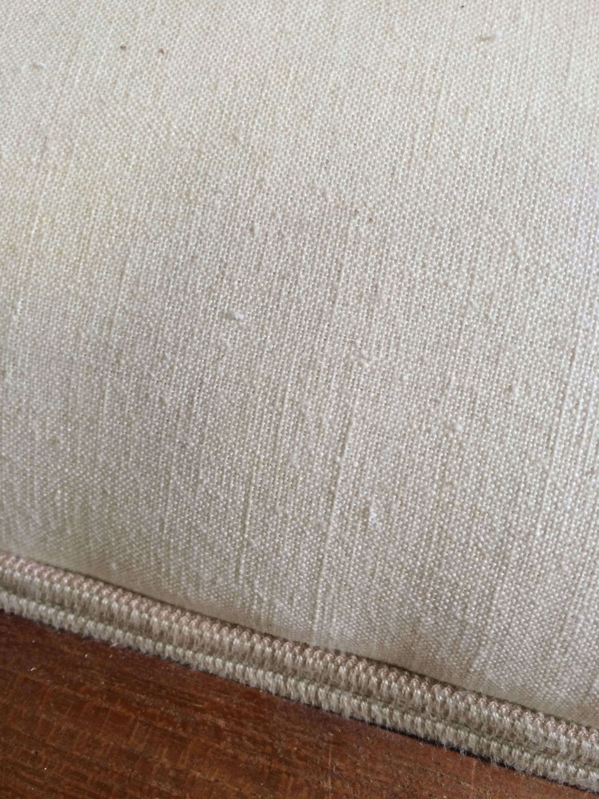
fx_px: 669
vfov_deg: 61.7
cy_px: 400
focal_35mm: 29
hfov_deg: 48.2
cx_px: 300
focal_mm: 4.15
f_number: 2.2
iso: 50
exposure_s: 1/33
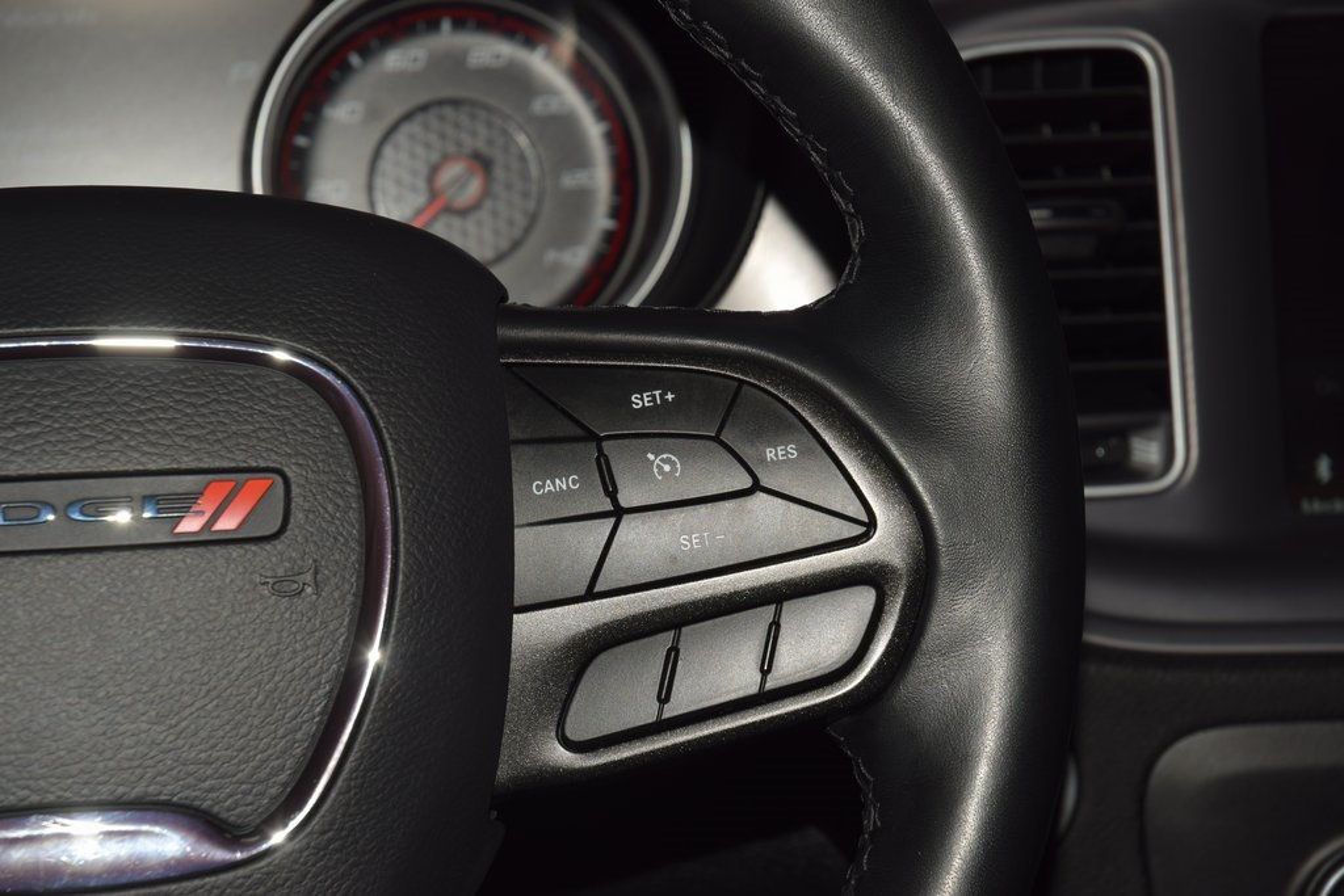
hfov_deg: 19.5
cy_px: 448
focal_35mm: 105
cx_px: 672
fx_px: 3920
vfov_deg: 13.0
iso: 100
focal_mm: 70
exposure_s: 1/125
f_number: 8
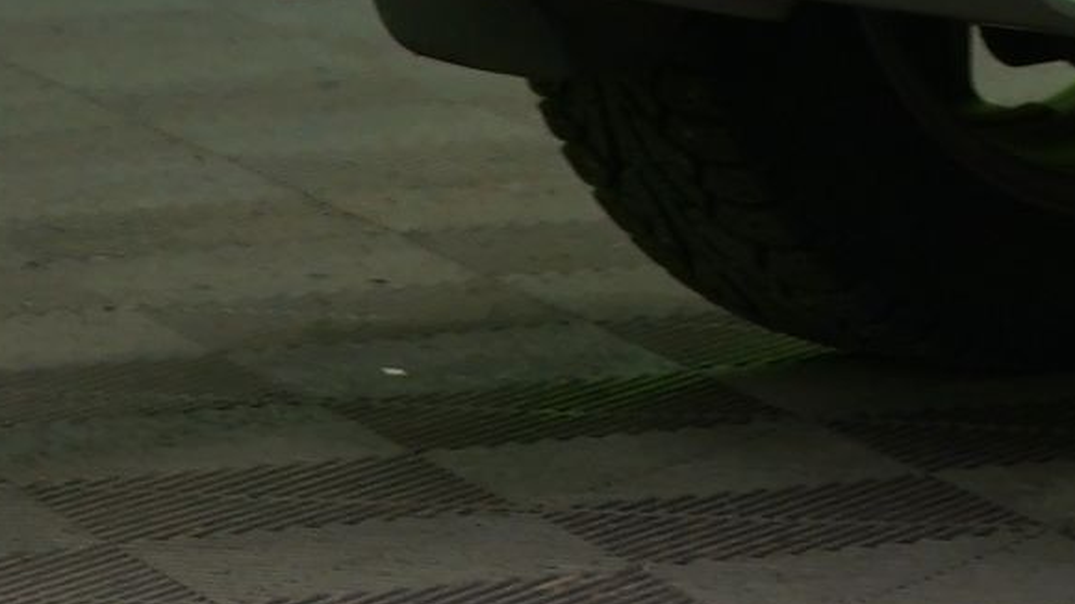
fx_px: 10944
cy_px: -1416
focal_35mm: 384
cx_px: 3119
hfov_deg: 5.3
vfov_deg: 3.1
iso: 400
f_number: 5
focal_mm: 54
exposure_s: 1/10
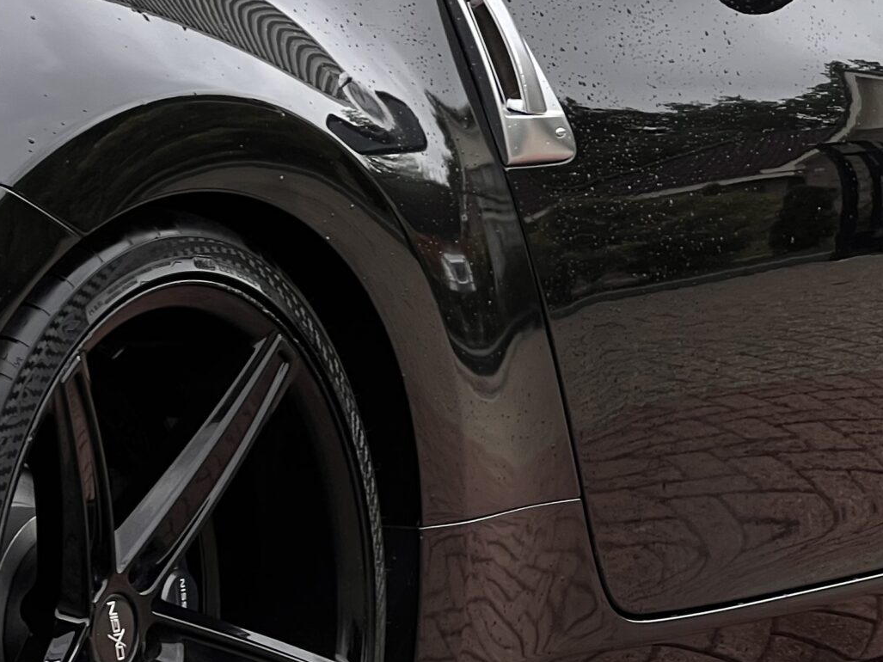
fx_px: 4897
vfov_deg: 7.7
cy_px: 258
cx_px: 389
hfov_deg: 10.3
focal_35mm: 192
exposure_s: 1/99
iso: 40
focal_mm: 9
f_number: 2.8
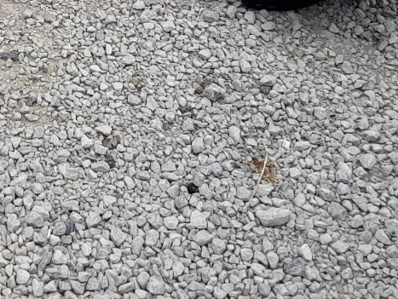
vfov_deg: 15.9
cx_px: -28
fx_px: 1024
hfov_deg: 21.0
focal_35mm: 89
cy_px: -78
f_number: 1.7
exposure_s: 1/1667
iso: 40
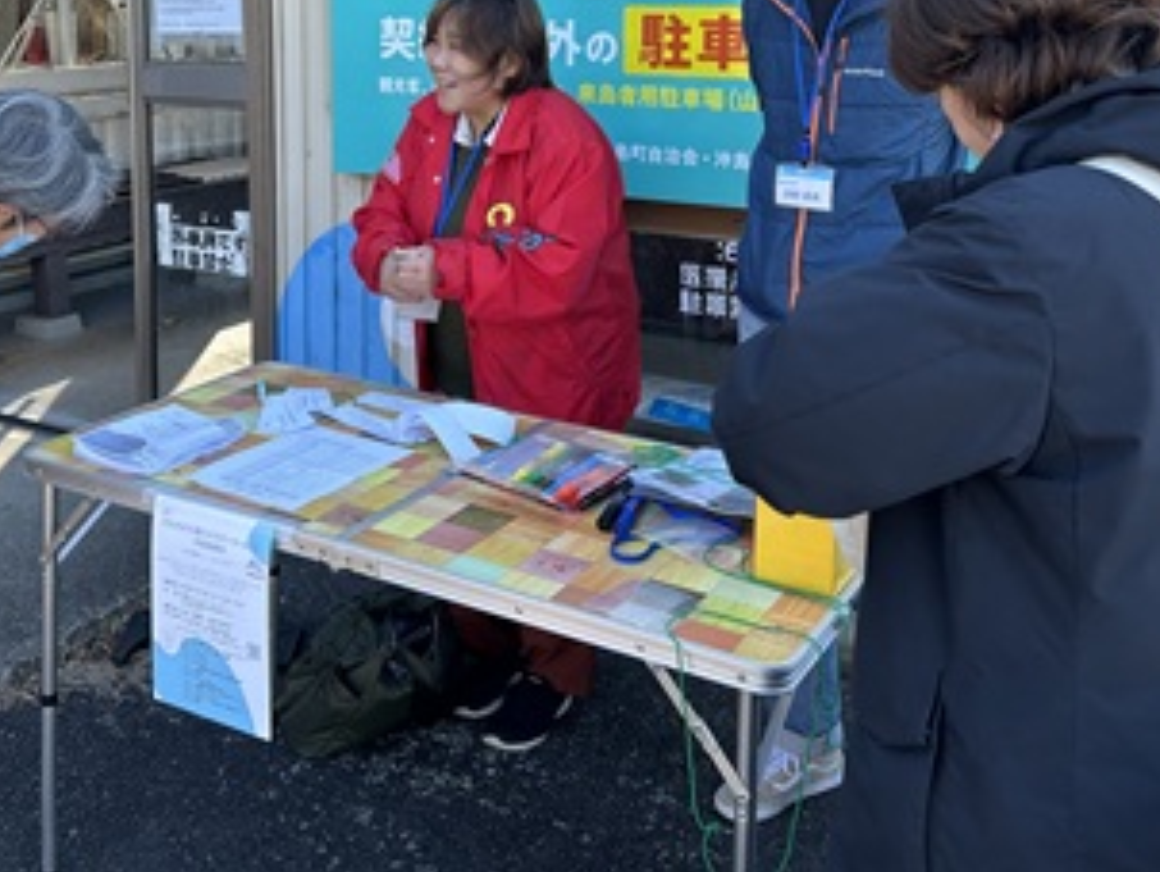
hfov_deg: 43.5
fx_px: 1442
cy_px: 156
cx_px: 449
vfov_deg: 32.6
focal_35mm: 43
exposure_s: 1/431
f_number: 1.5
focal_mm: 5.7
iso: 50
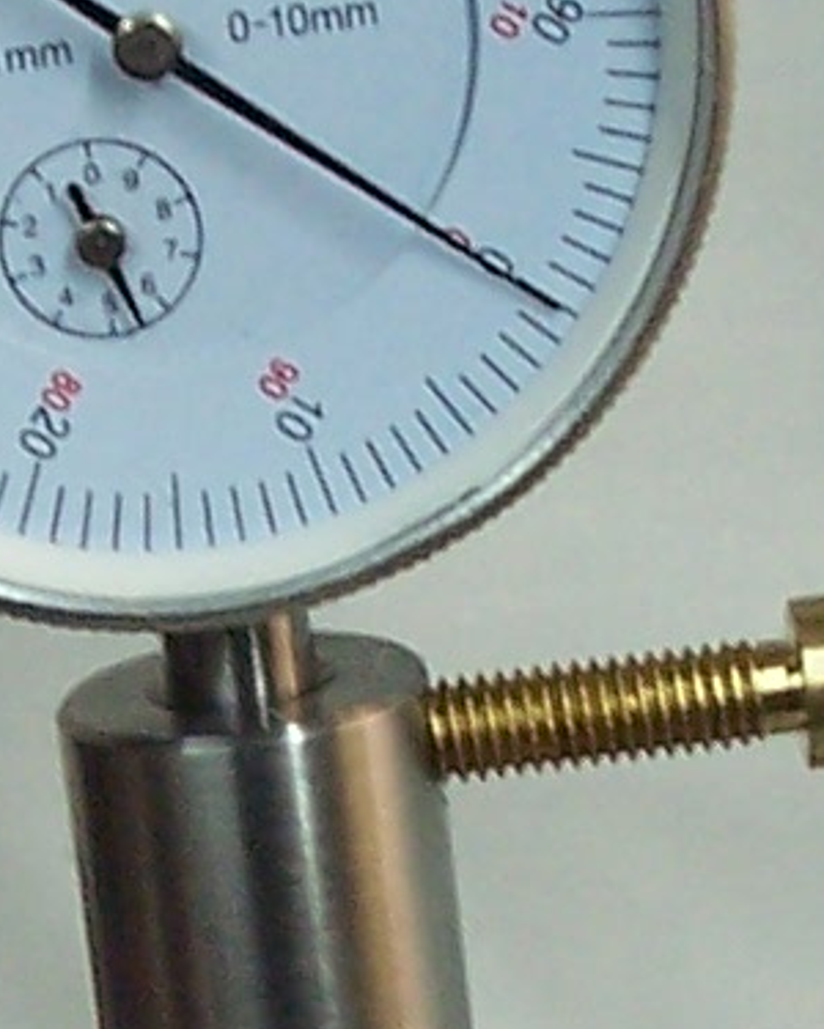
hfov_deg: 7.4
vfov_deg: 9.2
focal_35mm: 210
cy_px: 914
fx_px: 6402
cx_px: 332
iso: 140
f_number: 2.8
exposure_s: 1/30
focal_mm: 6
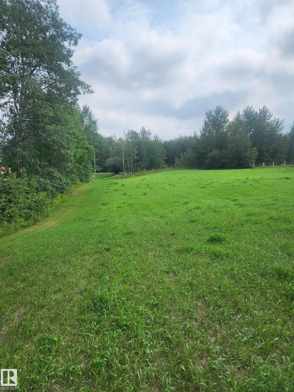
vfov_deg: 73.9
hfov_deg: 58.9
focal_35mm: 23
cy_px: 196
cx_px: 147
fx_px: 260
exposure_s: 1/1453
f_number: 1.8
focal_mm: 6.4
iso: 12
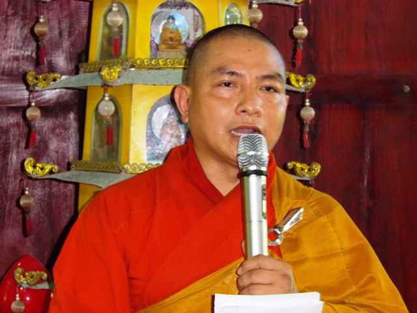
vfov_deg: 14.9
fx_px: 1193
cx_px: 208
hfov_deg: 19.8
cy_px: 156
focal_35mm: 99
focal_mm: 17.6
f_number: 4
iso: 273
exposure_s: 1/20
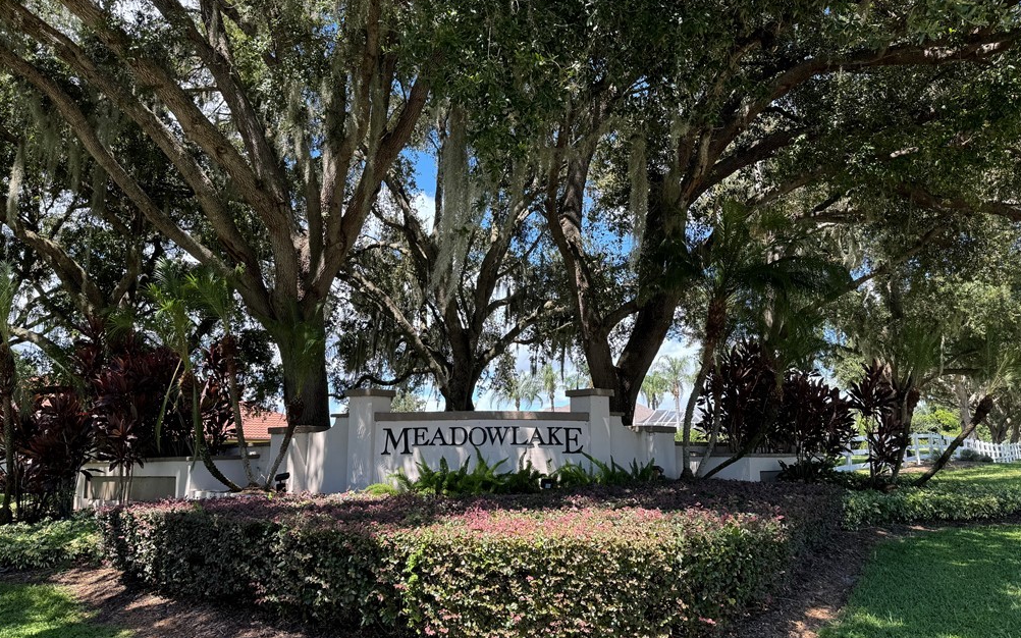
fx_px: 723
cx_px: 512
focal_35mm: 26
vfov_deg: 47.6
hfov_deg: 70.4
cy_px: 327
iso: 80
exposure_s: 1/567
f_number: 1.78
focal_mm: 6.76
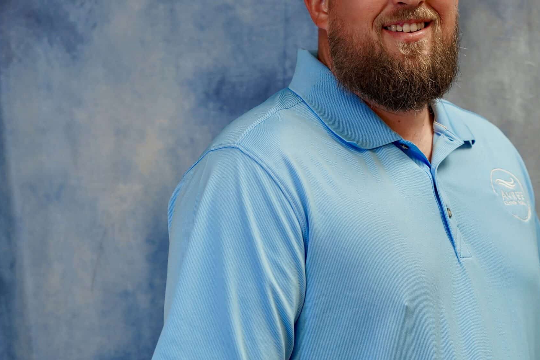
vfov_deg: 12.1
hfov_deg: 18.0
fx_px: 1695
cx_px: 404
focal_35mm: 113
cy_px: 120
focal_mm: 74
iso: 800
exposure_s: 1/160
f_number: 4
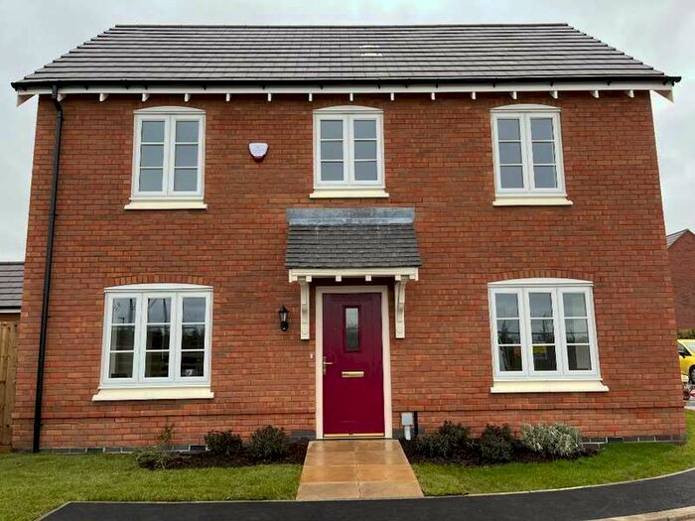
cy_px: 260
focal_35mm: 26
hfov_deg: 67.3
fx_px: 522
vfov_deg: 53.1
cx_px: 348
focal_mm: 5.1
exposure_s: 1/475
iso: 50
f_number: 1.6
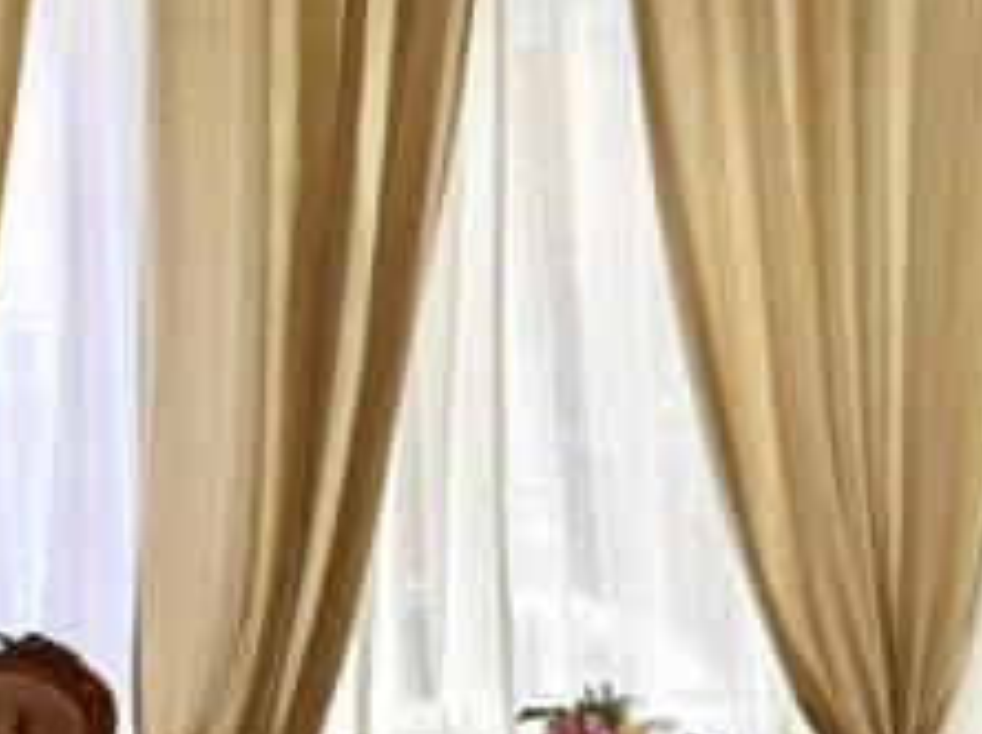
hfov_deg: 30.7
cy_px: 453
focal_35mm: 63
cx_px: 529
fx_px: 1785
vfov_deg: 23.2
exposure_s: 1/100
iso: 100
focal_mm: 6.76
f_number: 1.78
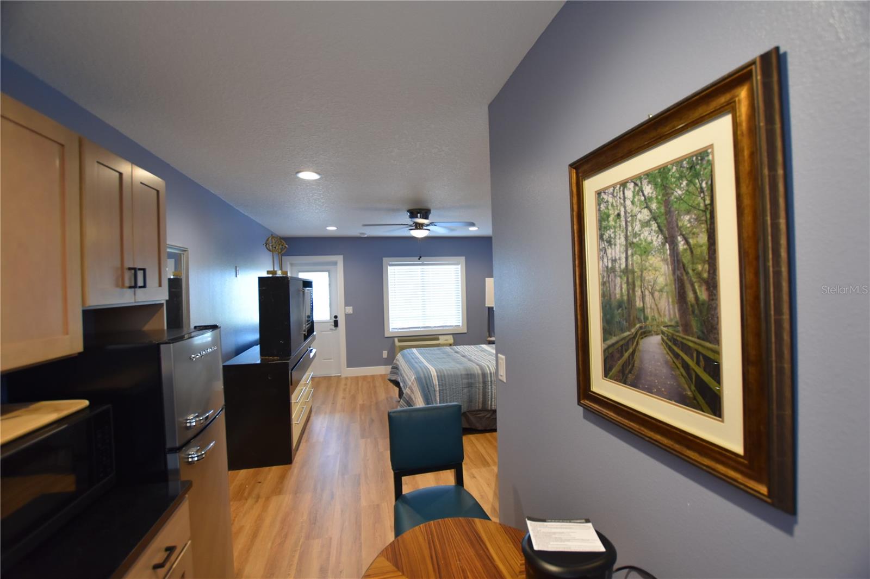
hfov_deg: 100.4
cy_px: 290
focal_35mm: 15
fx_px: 362
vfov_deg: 77.3
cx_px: 435
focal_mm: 10
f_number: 4
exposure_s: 1/60
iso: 720
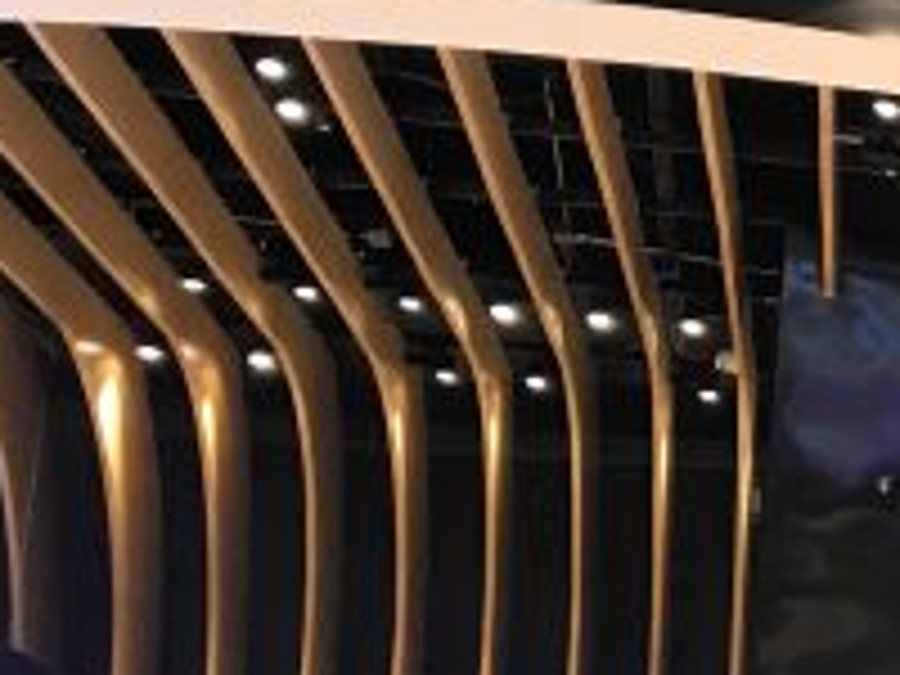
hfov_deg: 17.0
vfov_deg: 15.0
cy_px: 578
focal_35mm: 98
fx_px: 2548
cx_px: 1544
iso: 40
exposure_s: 1/20
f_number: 1.8
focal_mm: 3.99
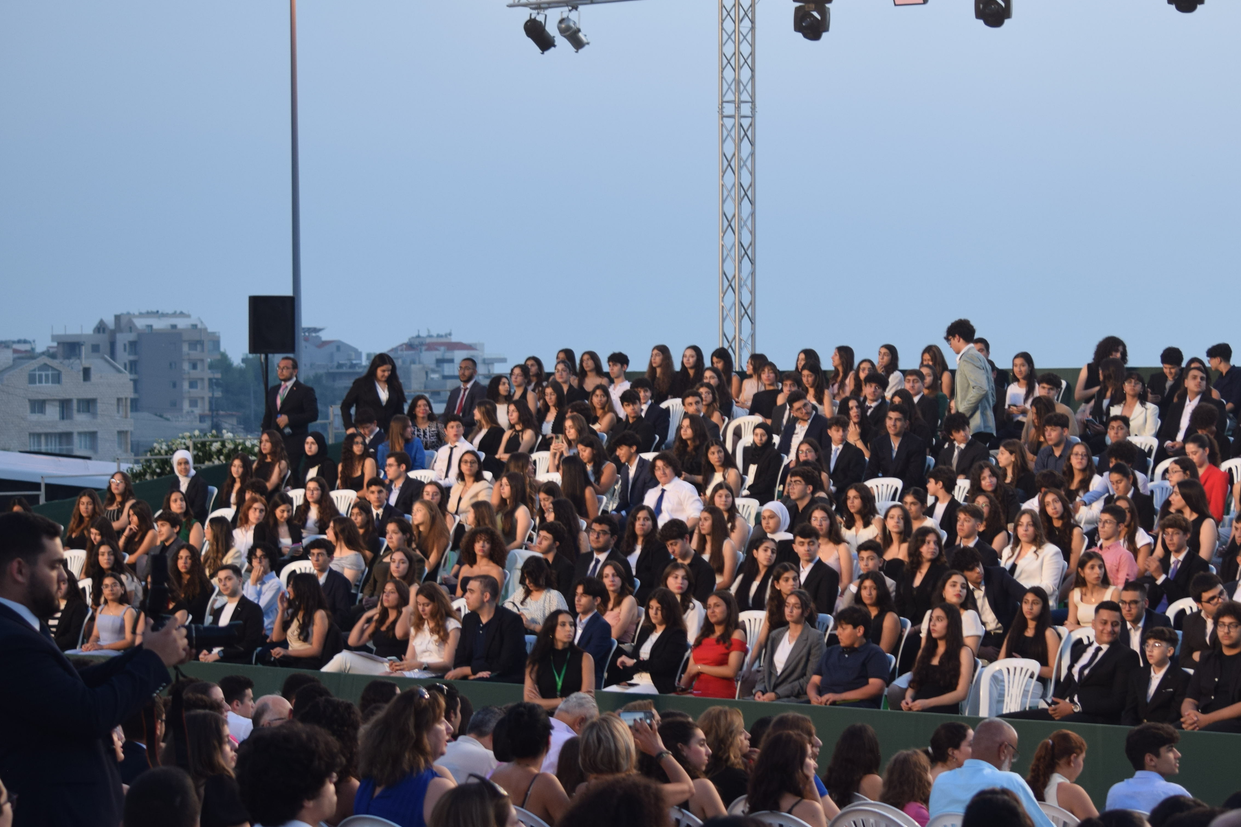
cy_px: 519
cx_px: 789
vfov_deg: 12.5
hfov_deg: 18.6
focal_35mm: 110
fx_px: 3780
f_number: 4.5
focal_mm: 55
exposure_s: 1/80
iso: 400
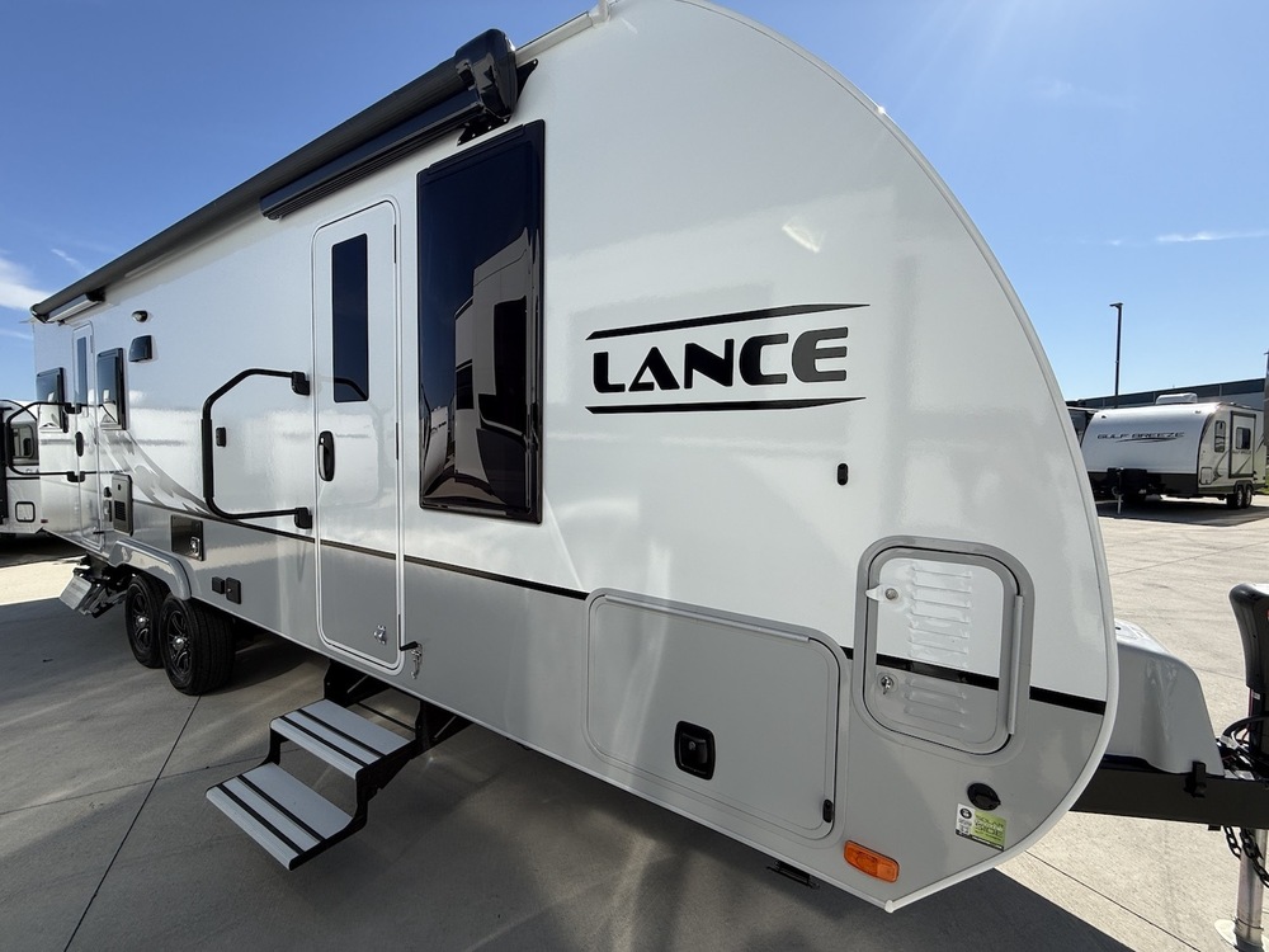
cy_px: 476
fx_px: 513
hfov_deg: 102.1
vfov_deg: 85.7
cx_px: 634
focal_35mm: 14
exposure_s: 1/2506
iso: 50
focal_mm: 2.22
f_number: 2.2
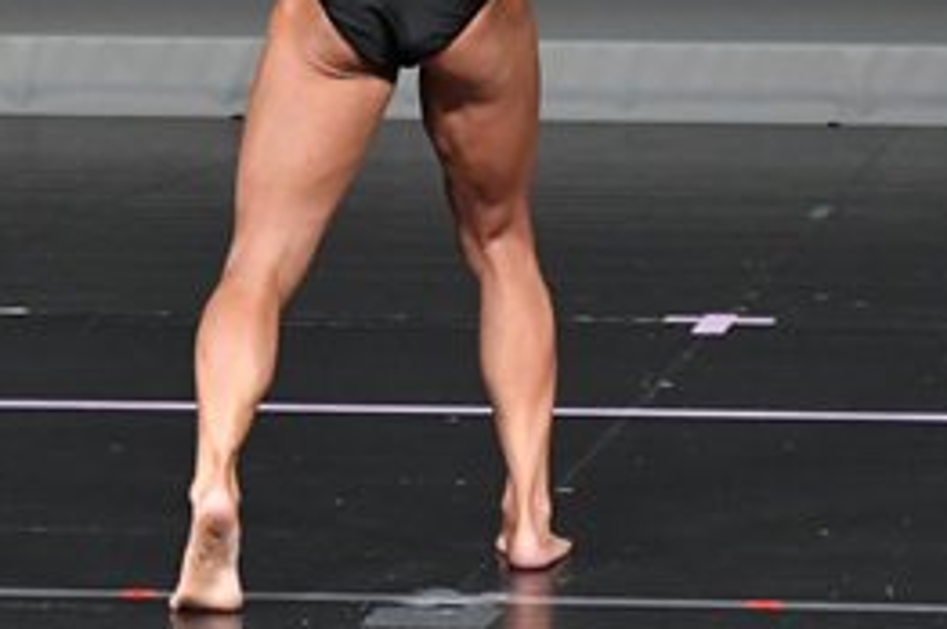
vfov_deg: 1.7
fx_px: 20992
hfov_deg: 2.6
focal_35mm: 799
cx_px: 436
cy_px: -145
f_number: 5.6
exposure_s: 1/400
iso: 4000
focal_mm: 180
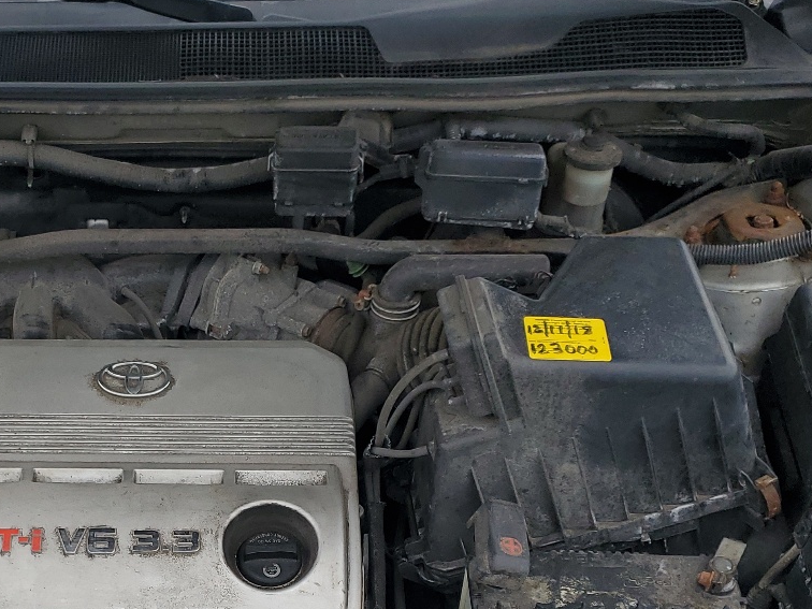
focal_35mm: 55
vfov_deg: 25.5
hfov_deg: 33.5
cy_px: 572
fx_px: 1290
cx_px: 122
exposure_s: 1/1250
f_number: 1.5
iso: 50
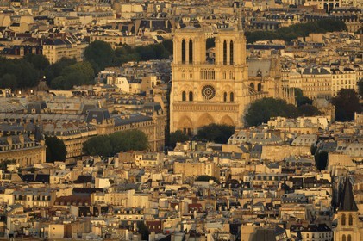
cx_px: 182
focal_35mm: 630
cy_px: 120
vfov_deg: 2.2
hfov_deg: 3.3
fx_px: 6347
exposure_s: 1/180
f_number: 5.6
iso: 100
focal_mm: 420
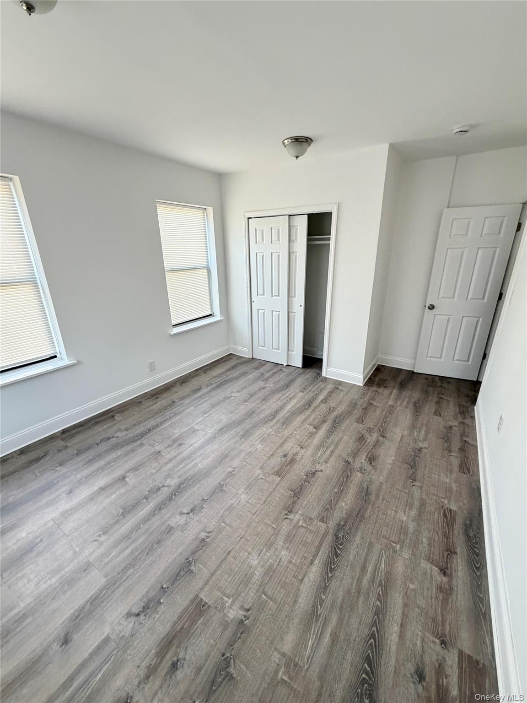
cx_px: 264
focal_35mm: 14
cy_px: 352
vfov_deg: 102.1
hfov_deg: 85.7
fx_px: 284
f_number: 2.2
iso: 320
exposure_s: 1/93
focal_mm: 2.22
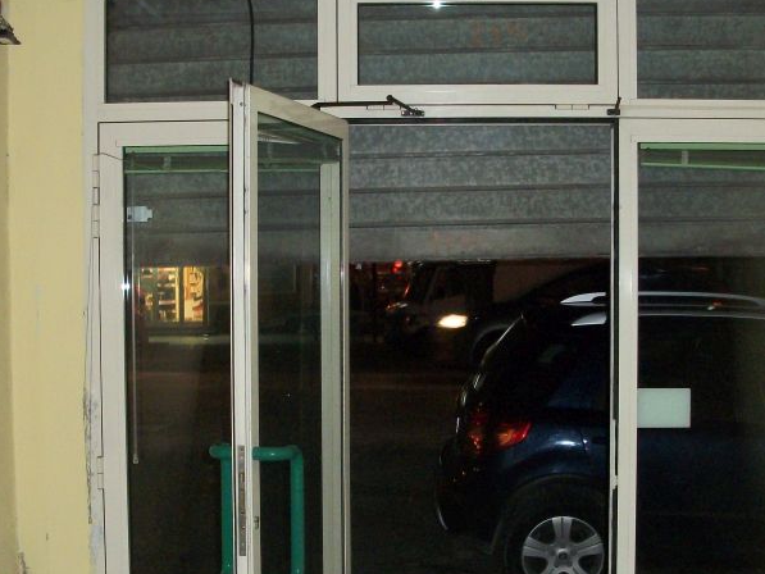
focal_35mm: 60
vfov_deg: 24.2
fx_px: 1326
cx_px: 364
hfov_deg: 32.2
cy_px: 423
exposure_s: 1/30
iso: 250
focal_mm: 6.3
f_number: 3.1
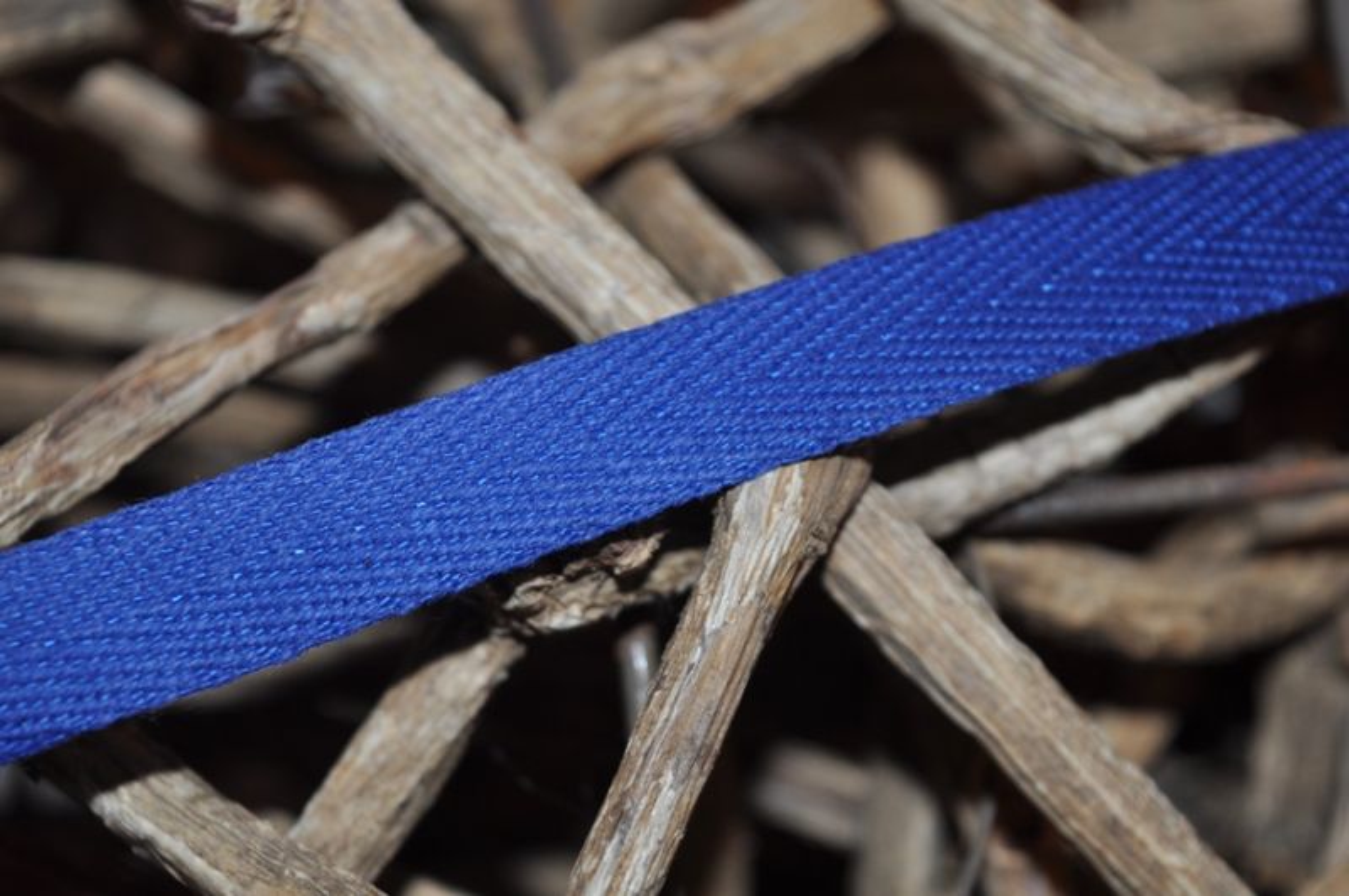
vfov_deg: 17.4
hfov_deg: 26.0
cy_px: 448
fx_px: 2919
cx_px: 674
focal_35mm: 78
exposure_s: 1/60
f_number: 5.6
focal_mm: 52
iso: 220
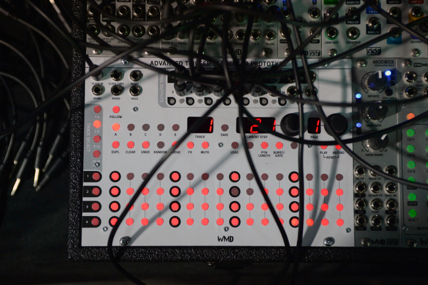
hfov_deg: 28.9
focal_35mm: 70
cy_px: 142
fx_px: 832
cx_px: 214
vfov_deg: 19.4
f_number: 8
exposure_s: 1/640
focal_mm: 70
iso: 3200
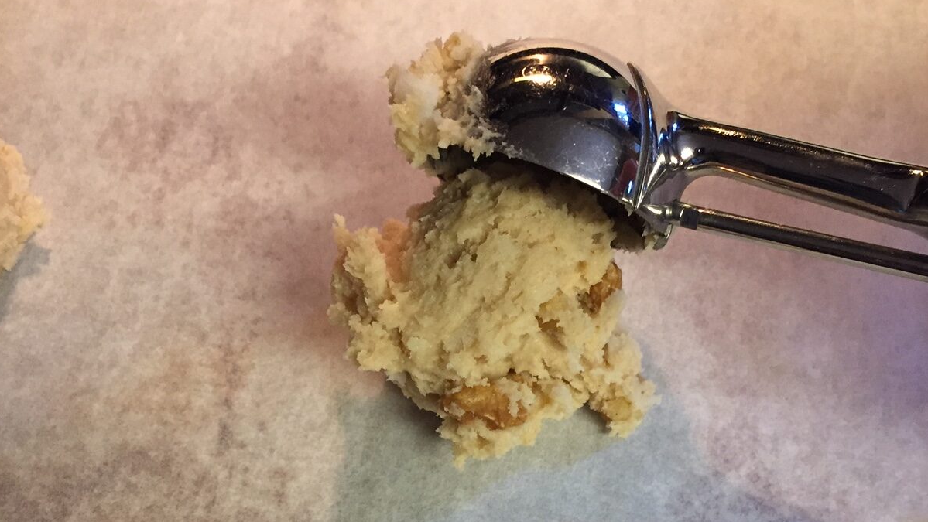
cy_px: 425
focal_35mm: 43
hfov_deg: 47.3
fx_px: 1058
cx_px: 464
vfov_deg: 27.1
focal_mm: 4.15
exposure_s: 1/30
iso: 160
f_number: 2.2
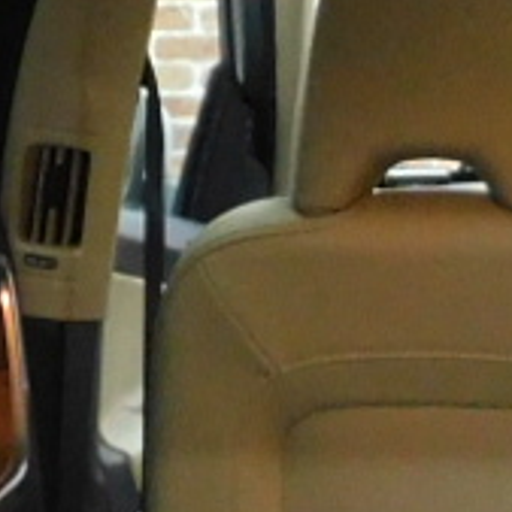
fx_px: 3213
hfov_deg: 8.9
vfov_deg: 9.0
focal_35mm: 192
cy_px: 573
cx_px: 773
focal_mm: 4
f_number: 3
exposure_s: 1/15
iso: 400
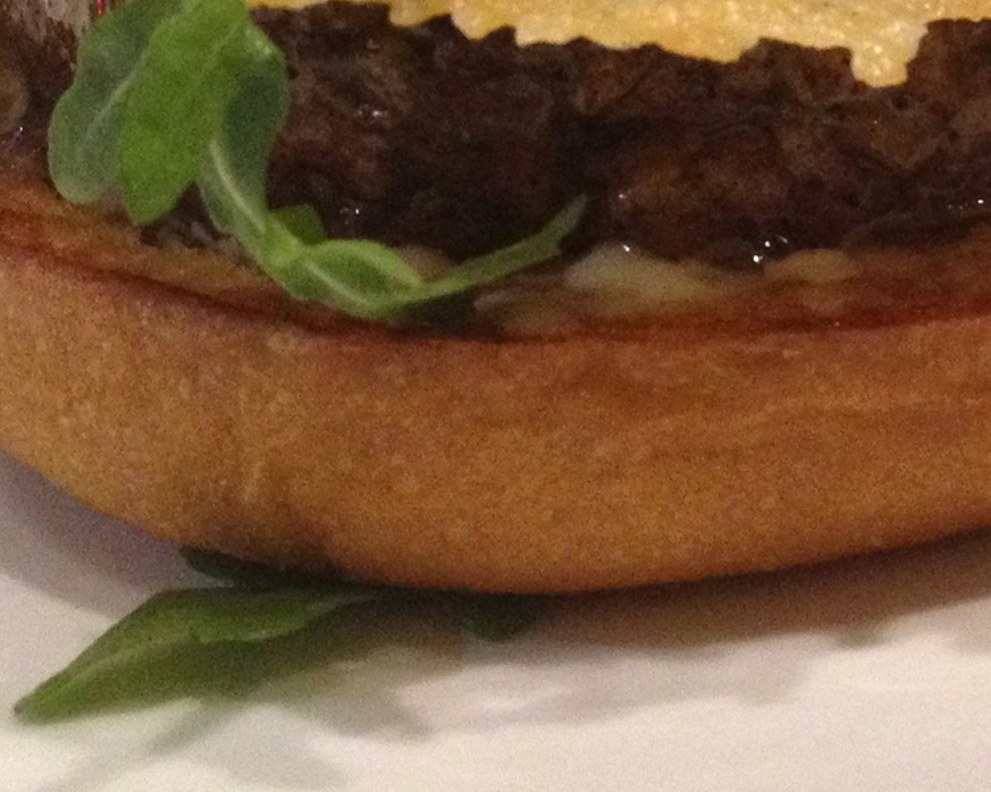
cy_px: -73
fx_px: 3343
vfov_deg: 13.3
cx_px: 974
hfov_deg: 16.5
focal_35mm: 114
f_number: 2.4
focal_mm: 4.28
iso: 400
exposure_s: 1/20
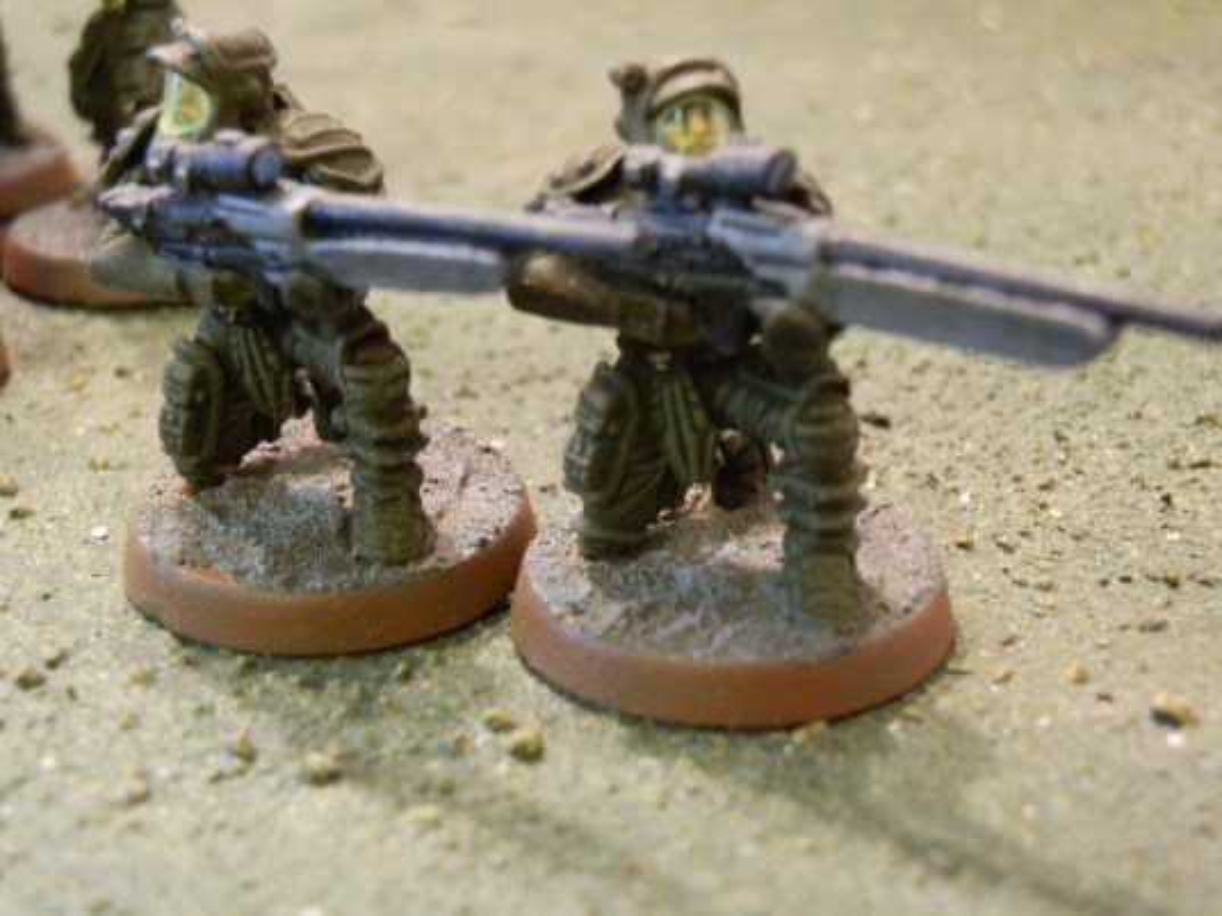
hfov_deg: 31.7
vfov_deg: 24.0
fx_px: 2153
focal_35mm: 61
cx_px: 611
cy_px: 458
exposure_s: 1/8
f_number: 3.7
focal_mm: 10.99
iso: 320
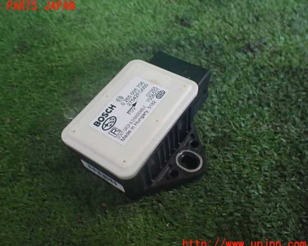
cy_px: 126
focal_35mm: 32
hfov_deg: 55.6
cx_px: 141
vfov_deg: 45.8
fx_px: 292
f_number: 2.3
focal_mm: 5.4
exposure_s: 1/125
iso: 640
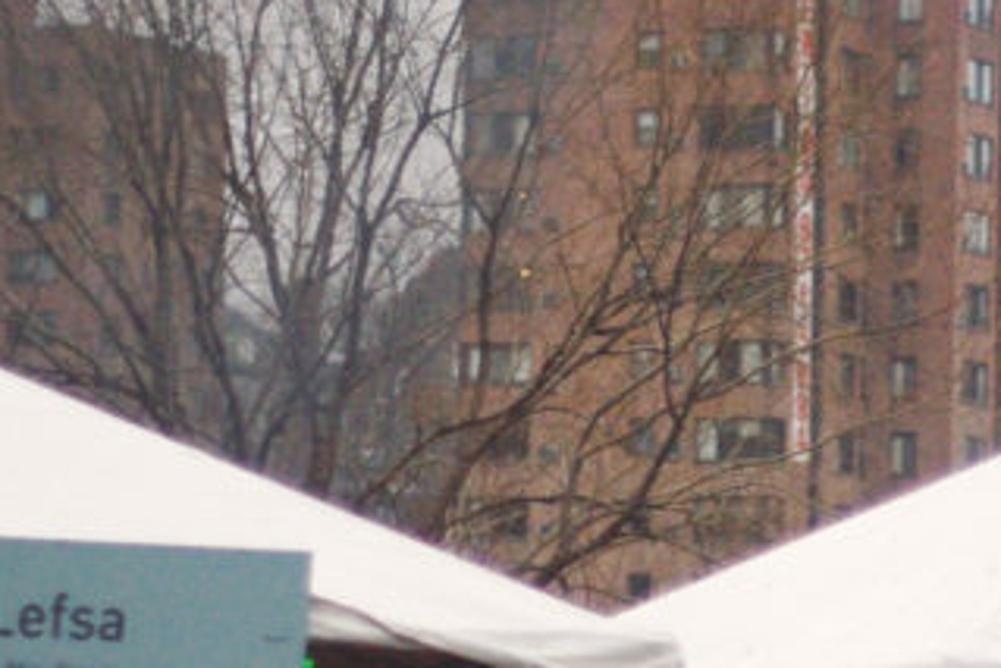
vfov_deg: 5.7
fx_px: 6704
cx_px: 923
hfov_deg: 8.5
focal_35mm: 241
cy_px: 889
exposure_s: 1/1500
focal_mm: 50
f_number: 1.7
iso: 800
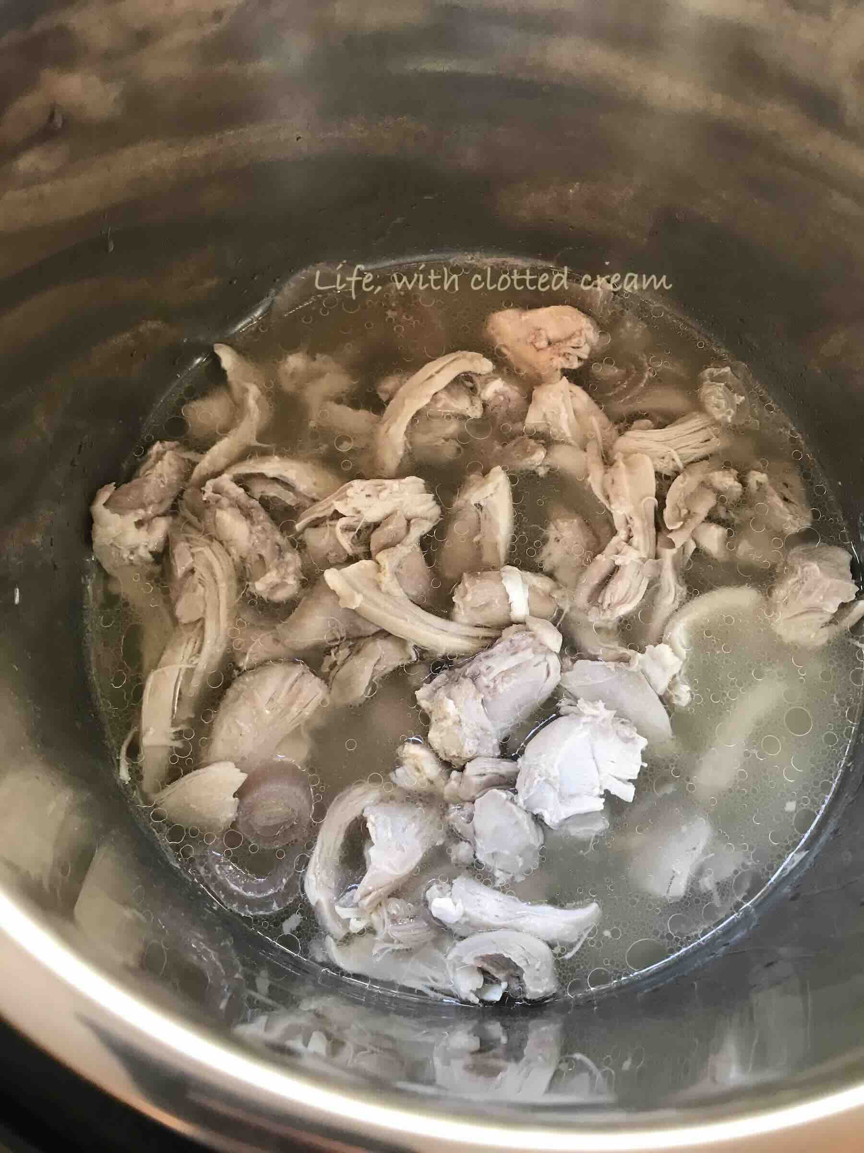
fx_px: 932
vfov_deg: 63.4
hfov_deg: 49.7
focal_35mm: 28
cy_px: 576
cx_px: 432
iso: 40
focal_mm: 3.99
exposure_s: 1/20
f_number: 1.8
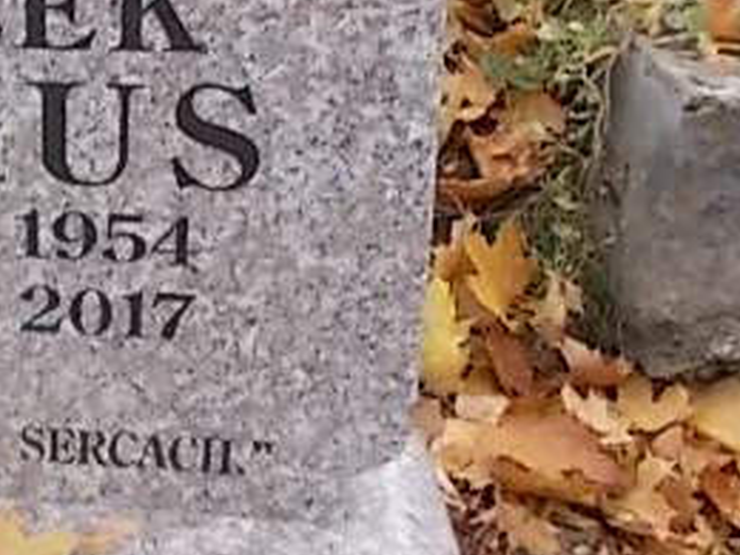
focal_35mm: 64
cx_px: -77
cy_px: 122
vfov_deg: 22.7
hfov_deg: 27.6
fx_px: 1368
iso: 80
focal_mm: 4.6
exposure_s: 1/80
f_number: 3.2
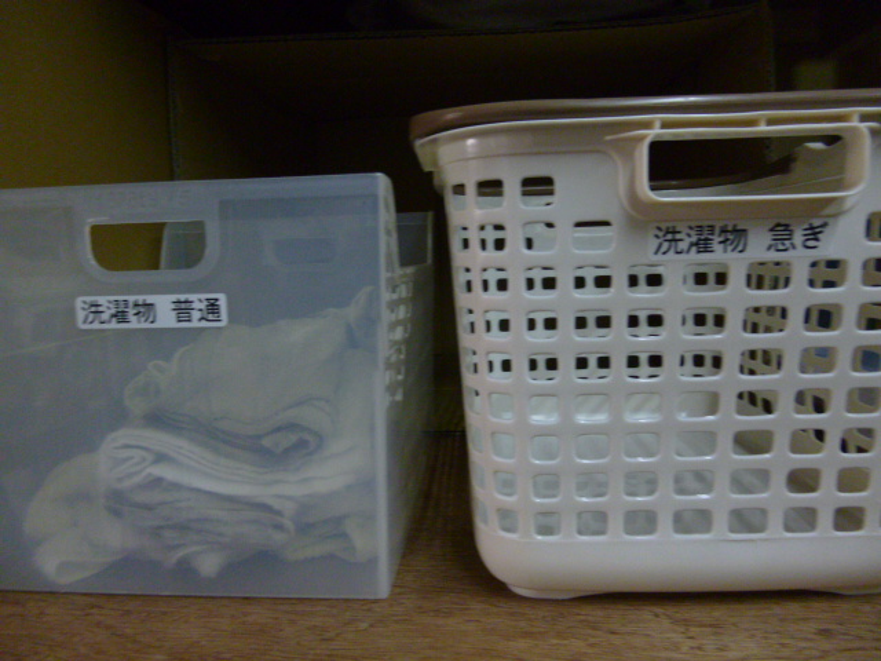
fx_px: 636
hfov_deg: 69.4
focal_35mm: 25
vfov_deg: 54.9
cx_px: 440
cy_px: 330
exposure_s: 1/50
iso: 400
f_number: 3.1
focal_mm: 4.5
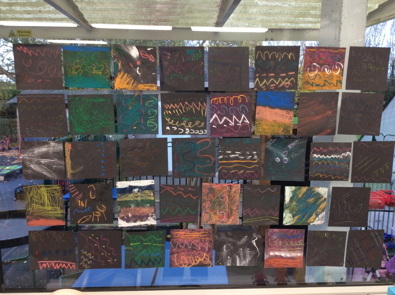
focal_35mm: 32
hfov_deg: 56.9
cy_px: 148
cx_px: 198
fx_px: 365
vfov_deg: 44.1
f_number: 2.4
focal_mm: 3.3
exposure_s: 1/25
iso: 50
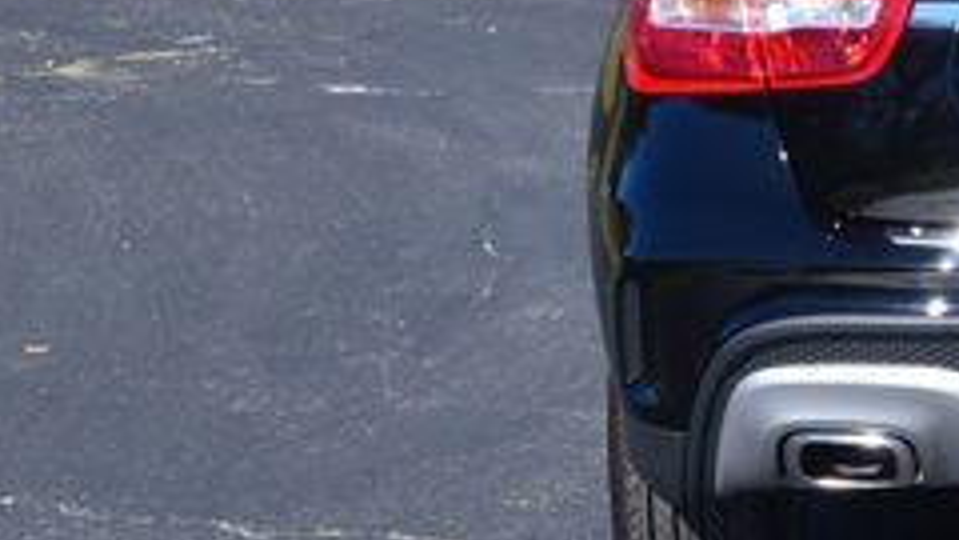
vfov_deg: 7.6
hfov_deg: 13.1
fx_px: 4043
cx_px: 1235
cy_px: -48
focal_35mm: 159
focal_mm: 38
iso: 180
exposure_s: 1/125
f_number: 11
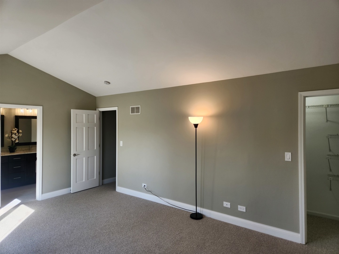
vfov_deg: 58.9
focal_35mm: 23
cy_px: 127
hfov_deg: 73.9
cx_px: 170
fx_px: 225
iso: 64
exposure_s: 1/180
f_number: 1.8
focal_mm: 5.4
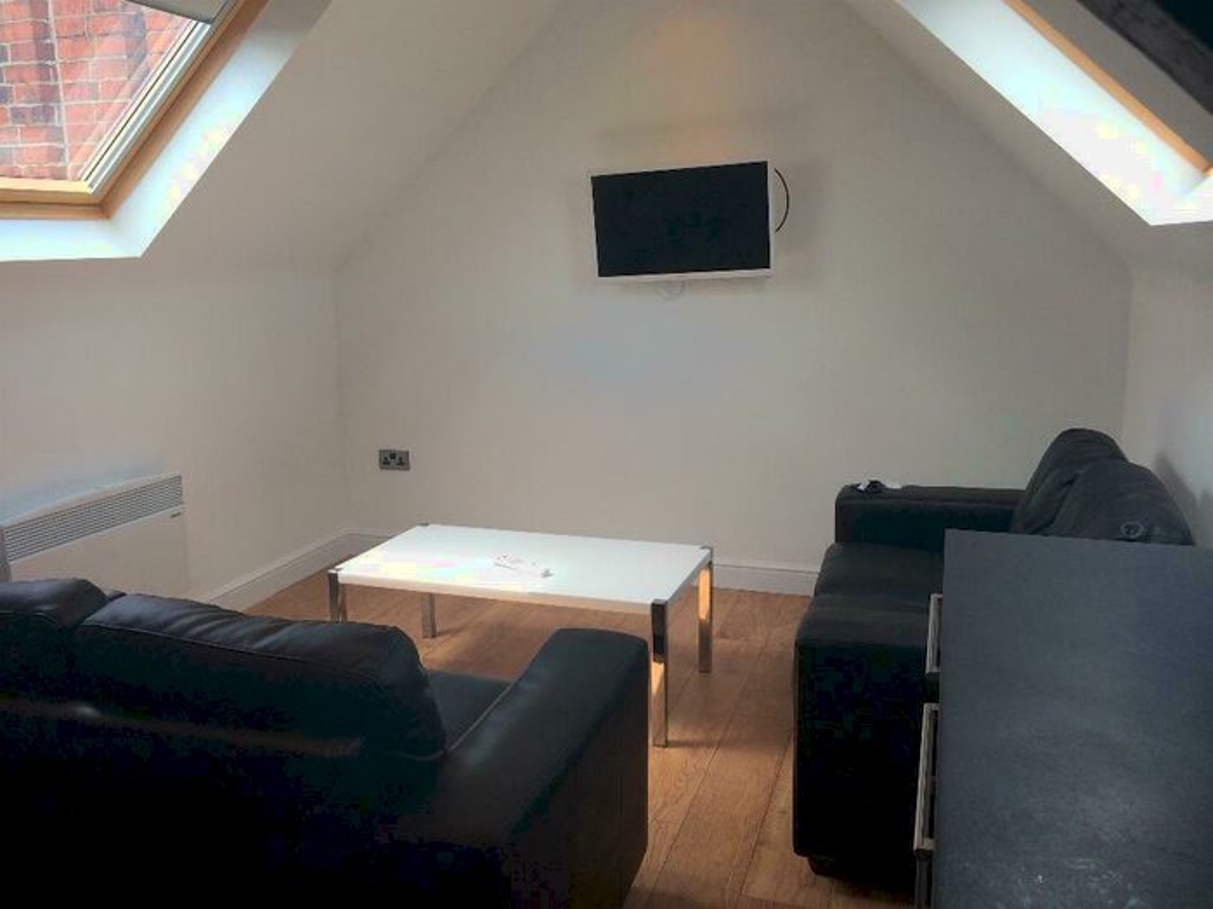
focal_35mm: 30
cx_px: 606
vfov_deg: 46.8
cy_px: 454
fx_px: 1051
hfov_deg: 60.0
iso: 32
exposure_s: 1/177
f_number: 2.2
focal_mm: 4.12
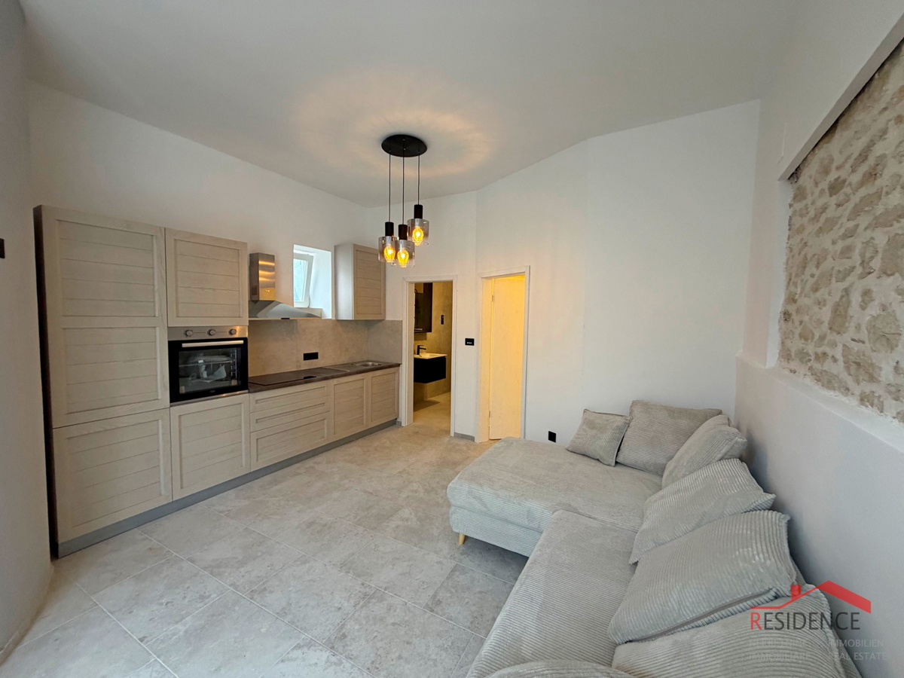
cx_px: 452
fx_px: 366
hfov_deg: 102.1
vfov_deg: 85.7
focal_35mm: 14
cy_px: 339
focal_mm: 2.22
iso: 320
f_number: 2.2
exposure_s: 1/97
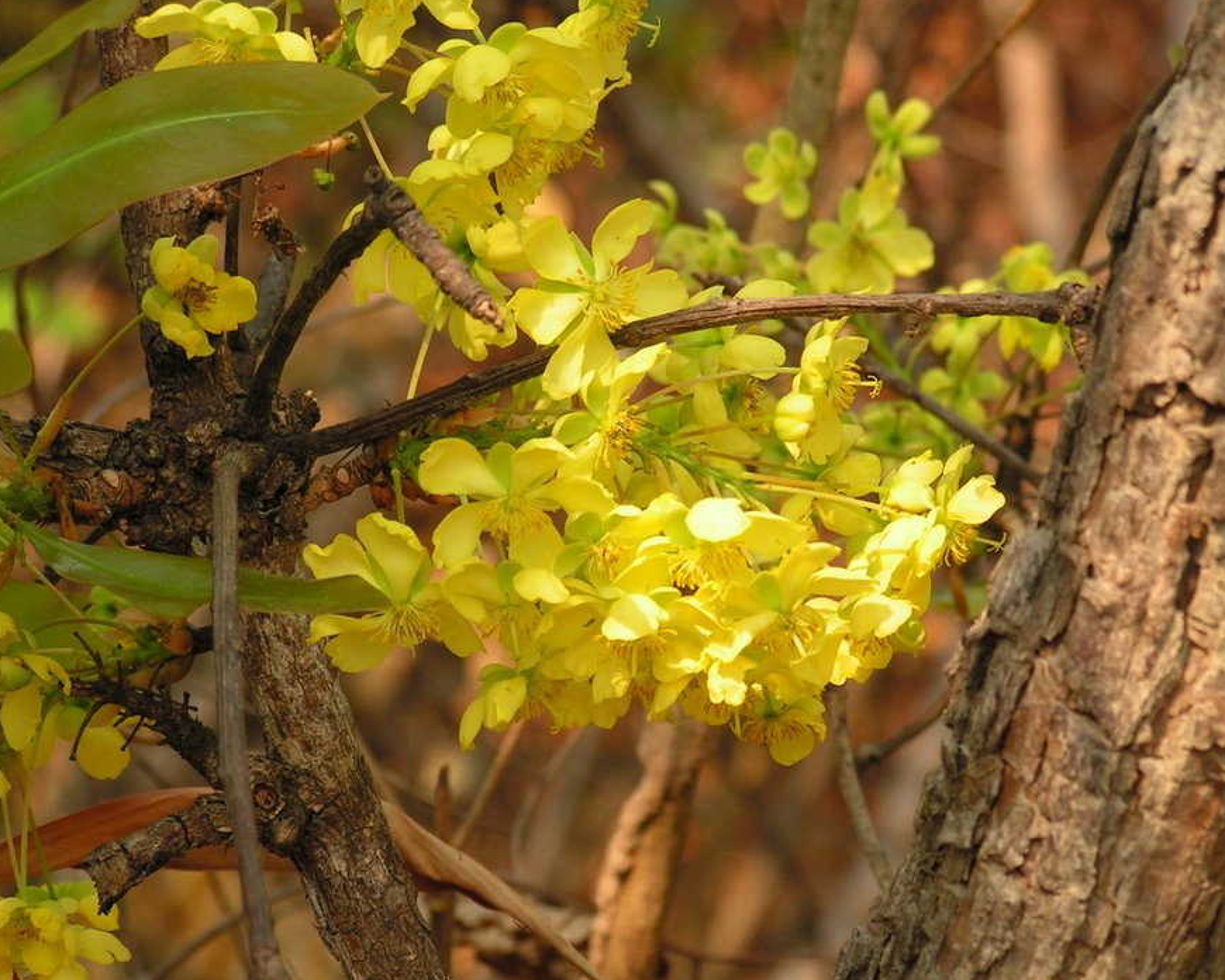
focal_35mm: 193
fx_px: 6997
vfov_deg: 8.0
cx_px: 700
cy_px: 455
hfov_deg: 10.0
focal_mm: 27.9
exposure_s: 1/200
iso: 50
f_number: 3.5
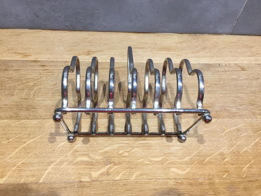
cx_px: 130
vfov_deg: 48.2
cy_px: 98
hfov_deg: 61.7
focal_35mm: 29
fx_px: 219
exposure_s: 1/33
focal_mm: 4.15
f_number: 2.2
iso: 125
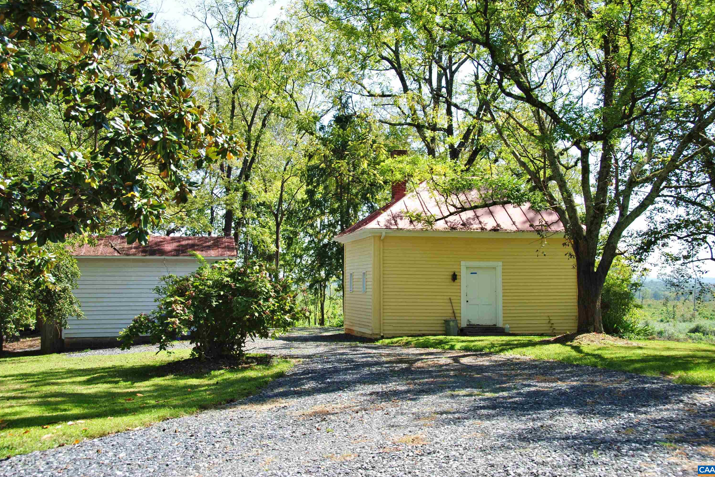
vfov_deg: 30.2
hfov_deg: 44.0
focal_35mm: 45
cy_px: 234
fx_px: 884
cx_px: 359
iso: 200
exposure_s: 1/100
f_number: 9
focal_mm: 29
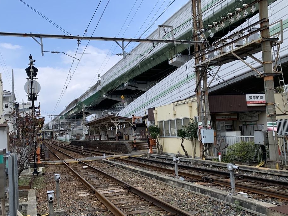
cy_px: 120
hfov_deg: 53.8
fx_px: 283
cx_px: 124
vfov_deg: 41.7
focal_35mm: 34
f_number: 1.8
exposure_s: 1/1220
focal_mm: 4.25
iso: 25
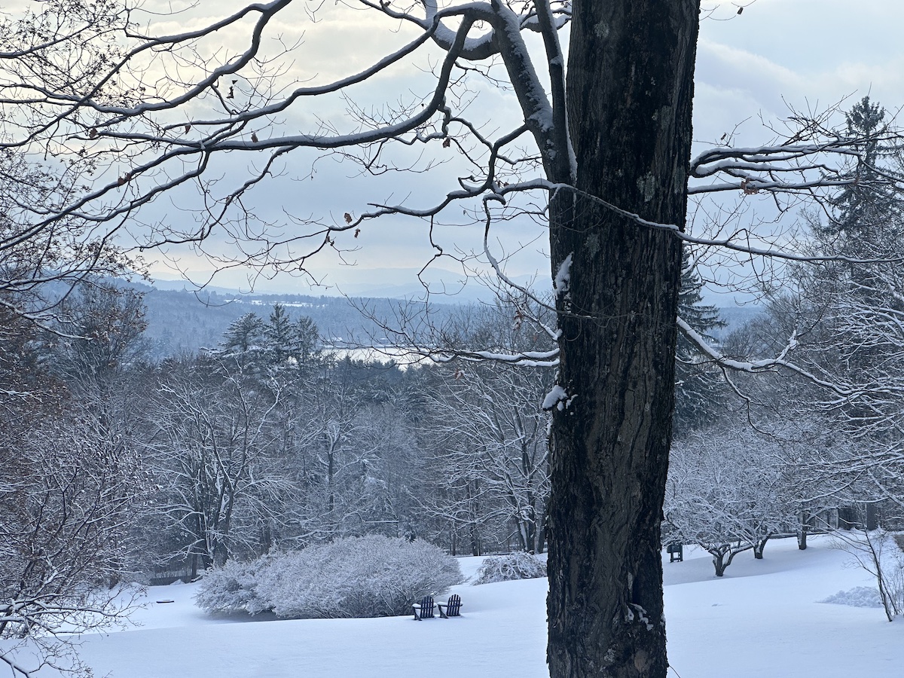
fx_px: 2011
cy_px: 339
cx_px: 452
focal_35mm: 77
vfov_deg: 19.1
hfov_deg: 25.3
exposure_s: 1/579
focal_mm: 9
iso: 32
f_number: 2.8
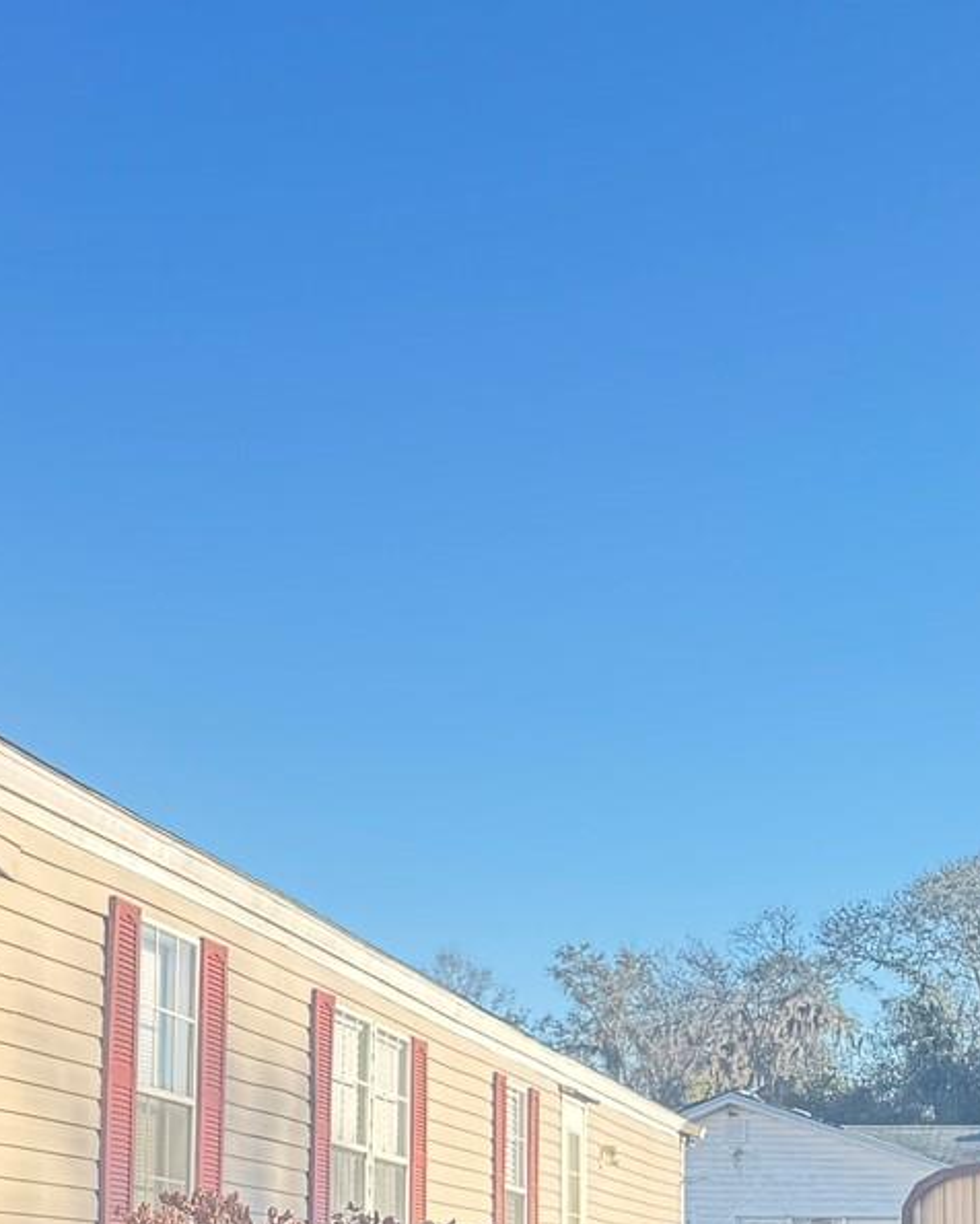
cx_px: -375
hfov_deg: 21.4
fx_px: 2284
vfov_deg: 28.9
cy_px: 1086
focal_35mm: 63
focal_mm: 6.76
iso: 80
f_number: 1.78
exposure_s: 1/535
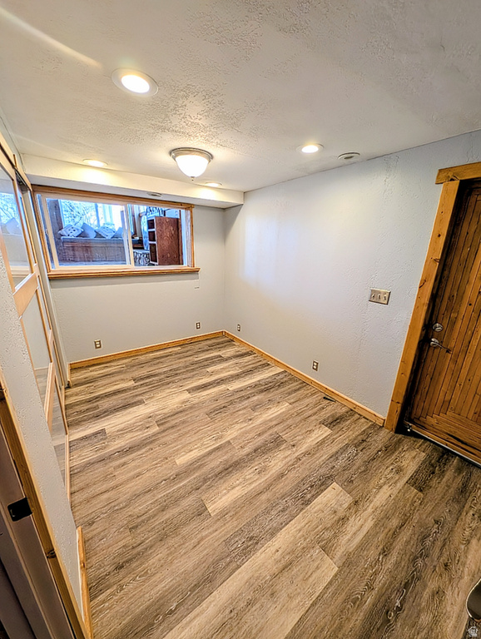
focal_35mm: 12
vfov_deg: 110.5
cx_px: 240
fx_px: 222
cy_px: 320
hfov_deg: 94.6
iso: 60
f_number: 1.95
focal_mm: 2.23
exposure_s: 1/60
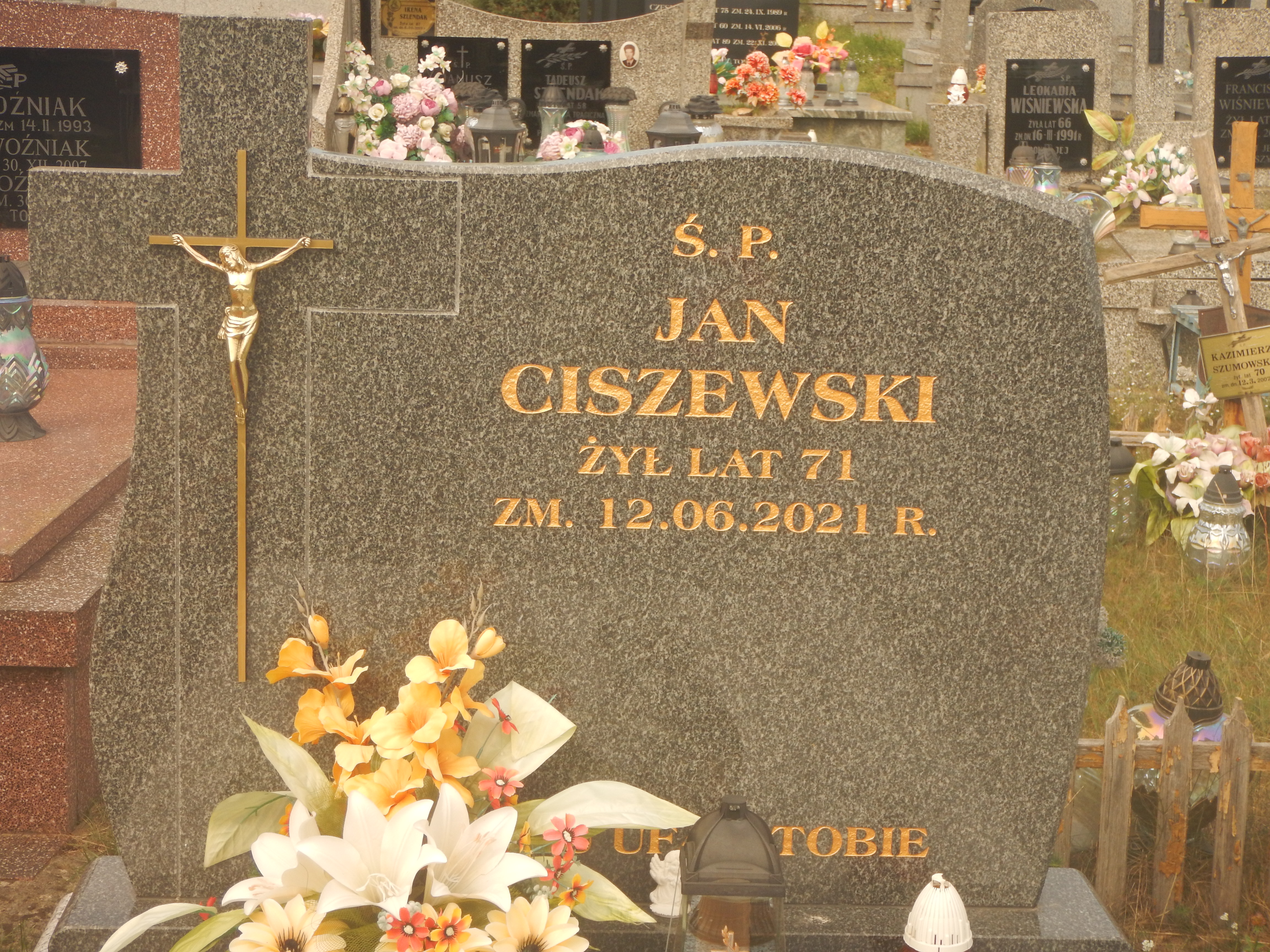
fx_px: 2238
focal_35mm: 61
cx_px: 635
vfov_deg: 24.0
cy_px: 476
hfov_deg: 31.7
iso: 125
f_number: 4.4
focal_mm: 11
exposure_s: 1/400
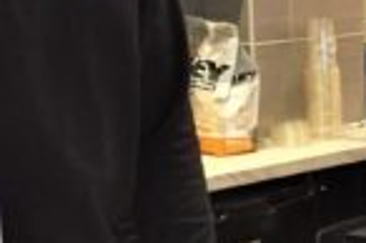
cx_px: 401
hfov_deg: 19.8
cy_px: -15
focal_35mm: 99
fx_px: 1005
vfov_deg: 13.5
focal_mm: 4.15
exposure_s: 1/33
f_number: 2.2
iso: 320
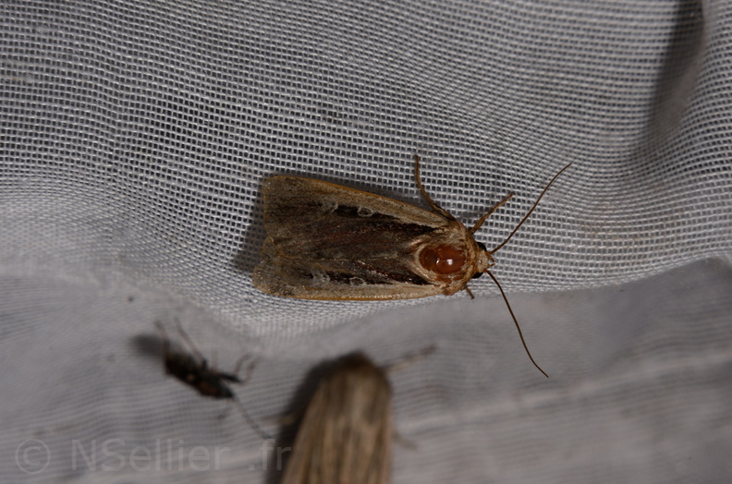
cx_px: 366
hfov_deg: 16.1
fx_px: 2586
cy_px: 242
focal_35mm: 128
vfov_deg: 10.7
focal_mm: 85
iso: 100
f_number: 25
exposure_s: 1/60
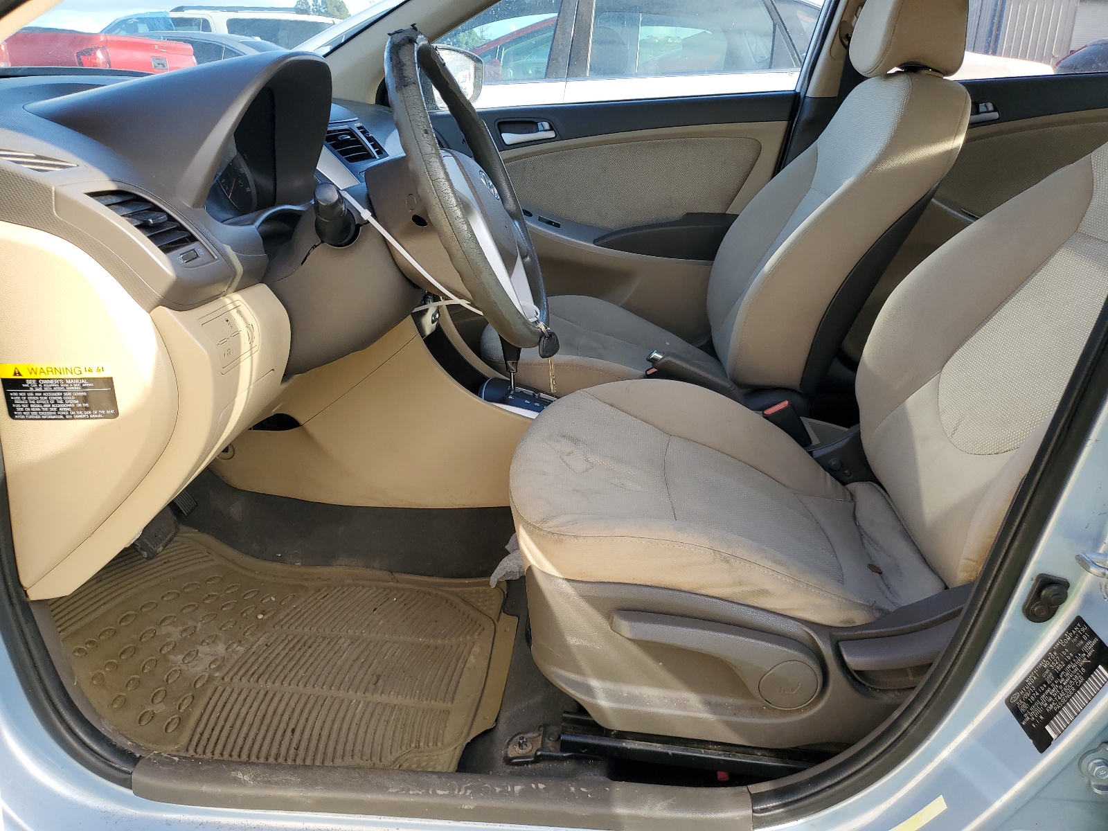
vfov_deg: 53.1
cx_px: 554
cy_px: 416
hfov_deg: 67.3
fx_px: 832
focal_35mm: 26
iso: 50
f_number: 1.5
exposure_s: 1/455
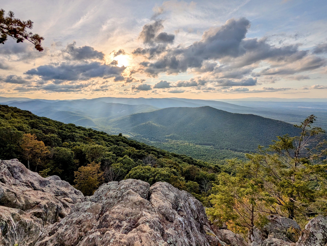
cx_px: 164
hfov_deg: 94.4
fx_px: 151
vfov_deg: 78.2
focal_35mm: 16
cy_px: 123
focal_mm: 2.35
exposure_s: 1/7752
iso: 80
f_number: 2.2
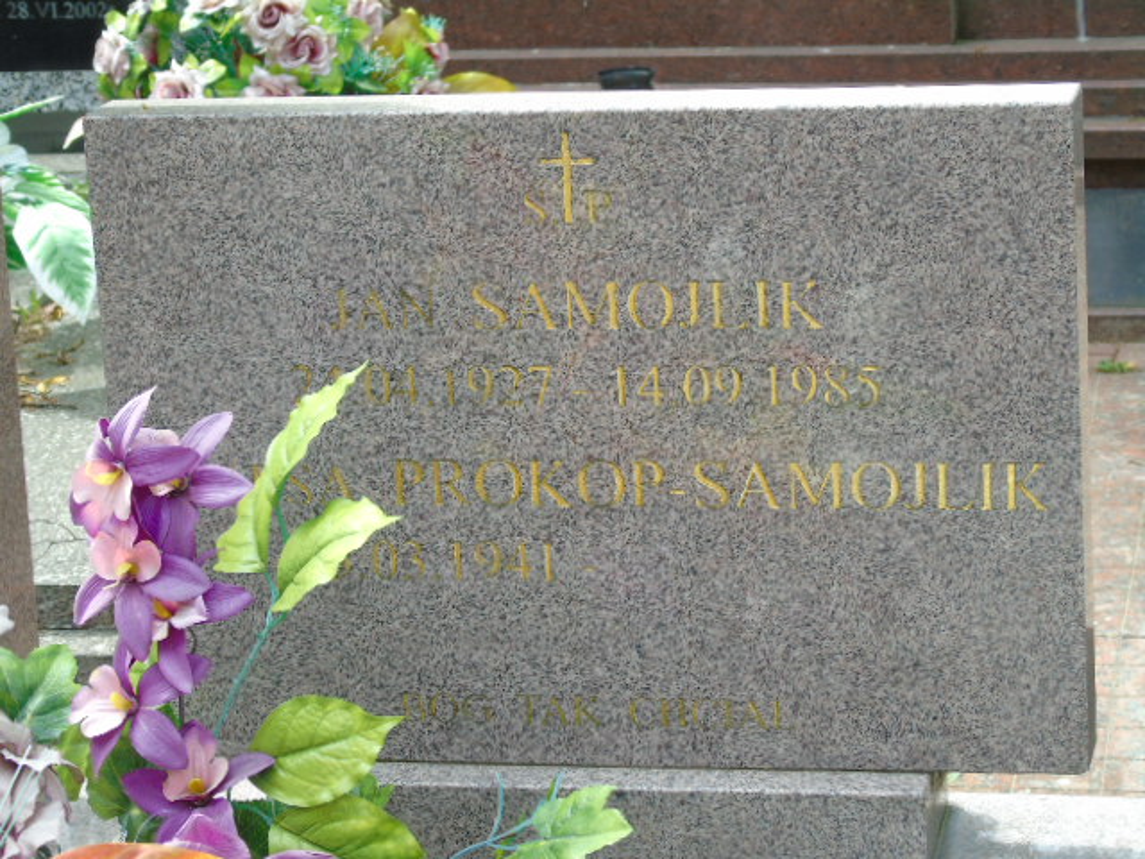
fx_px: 3572
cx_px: 572
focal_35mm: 108
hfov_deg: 18.2
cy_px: 430
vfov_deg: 13.7
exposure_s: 1/100
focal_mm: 19
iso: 80
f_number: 4.4
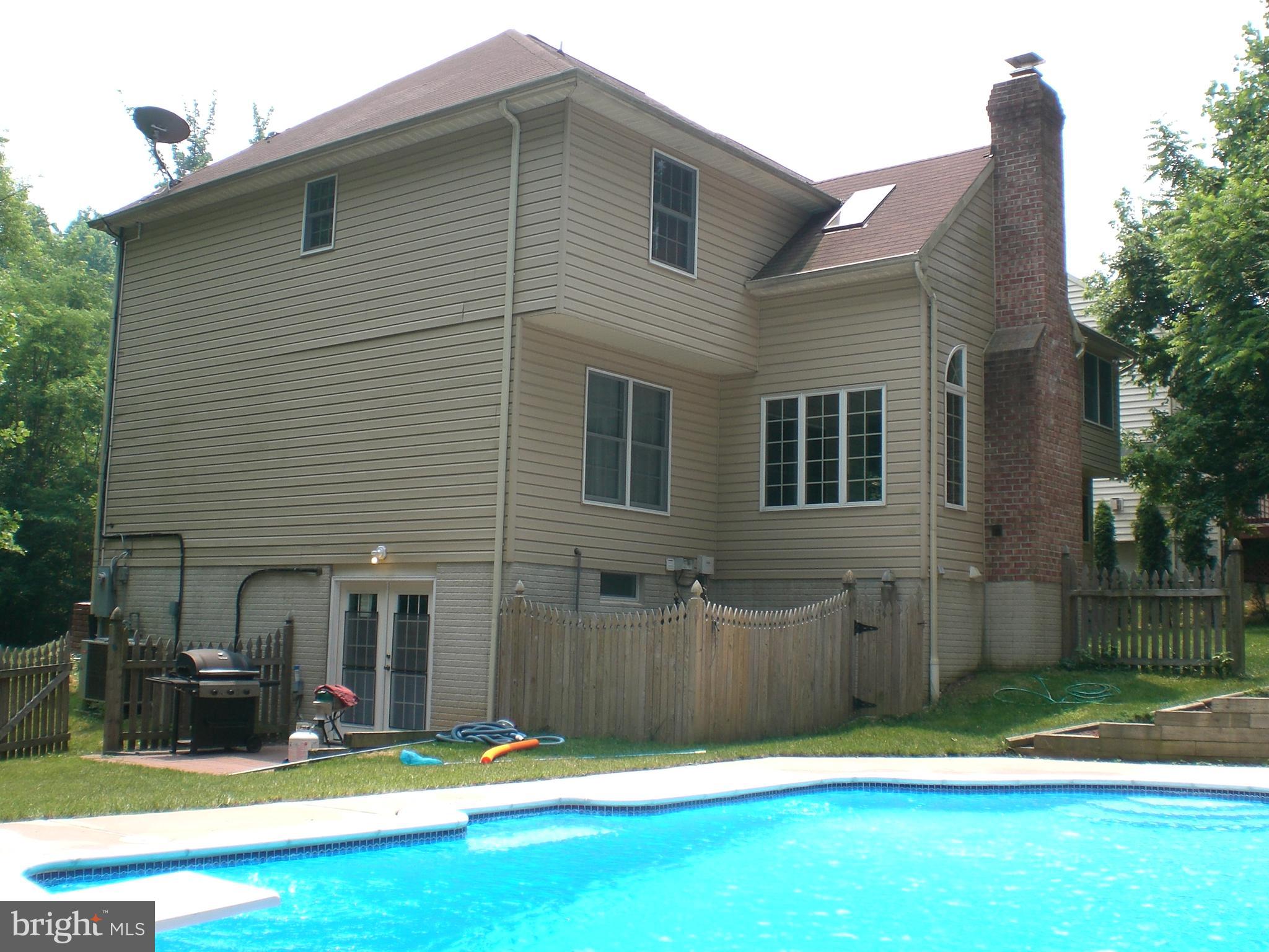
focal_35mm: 38
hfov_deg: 49.0
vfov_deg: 37.7
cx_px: 634
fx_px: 1393
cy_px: 476
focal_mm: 6.3
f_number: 4.4
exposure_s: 1/160
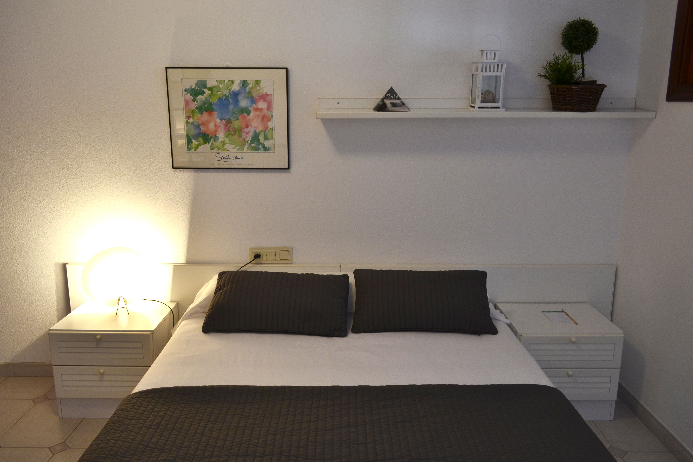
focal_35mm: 27
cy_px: 231
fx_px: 520
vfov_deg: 47.9
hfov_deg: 67.4
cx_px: 346
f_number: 6.3
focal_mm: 18
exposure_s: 1/15
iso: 400
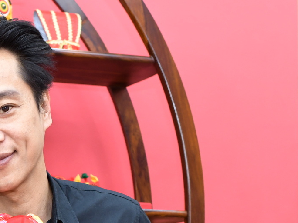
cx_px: -61
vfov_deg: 12.3
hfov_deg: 16.0
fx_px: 1016
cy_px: 267
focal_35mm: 118
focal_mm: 35
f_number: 4.5
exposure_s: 1/200
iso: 800
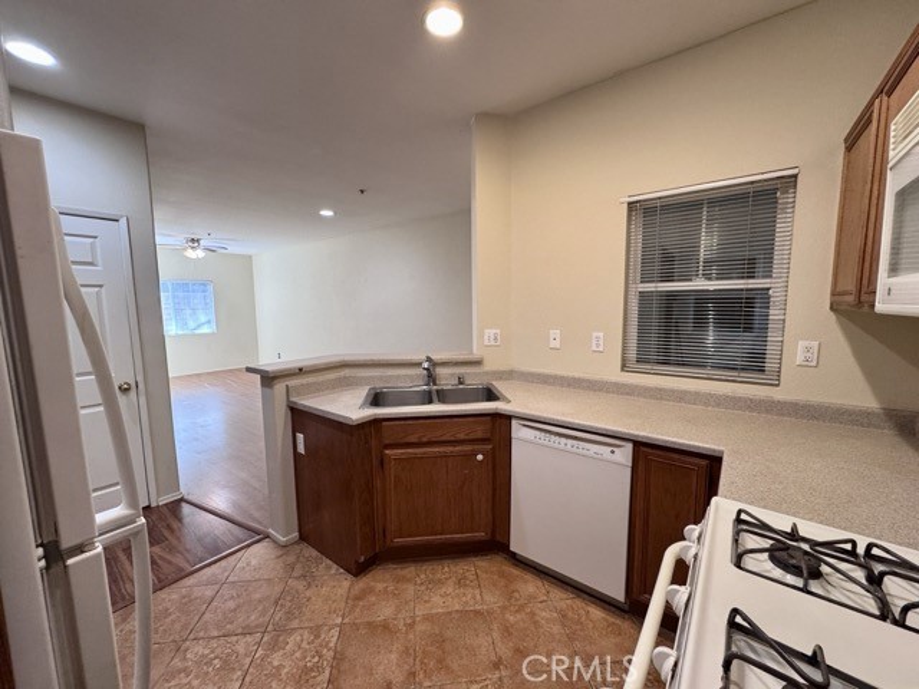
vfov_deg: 85.7
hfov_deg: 102.1
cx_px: 460
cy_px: 344
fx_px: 372
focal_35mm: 14
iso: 250
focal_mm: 2.22
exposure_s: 1/60
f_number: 2.2
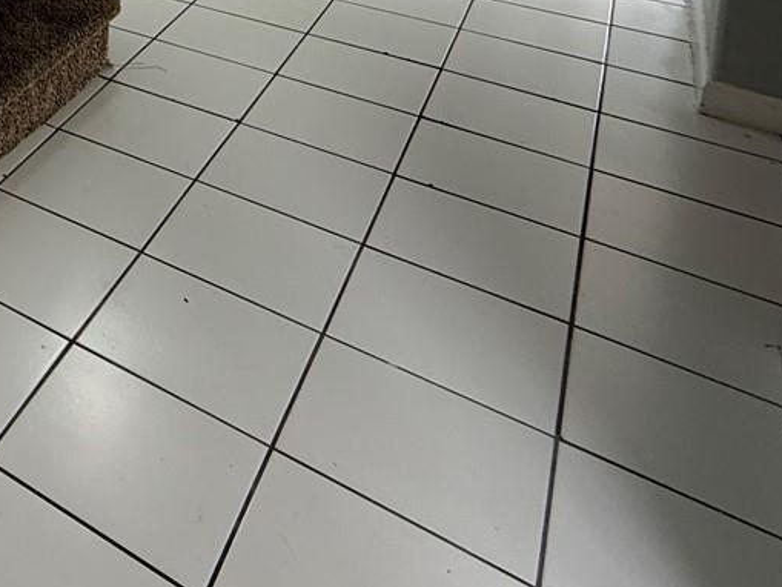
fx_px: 994
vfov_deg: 25.5
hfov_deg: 30.9
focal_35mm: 44
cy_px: -275
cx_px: -290
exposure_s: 1/99
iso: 80
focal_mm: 2.22
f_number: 2.2
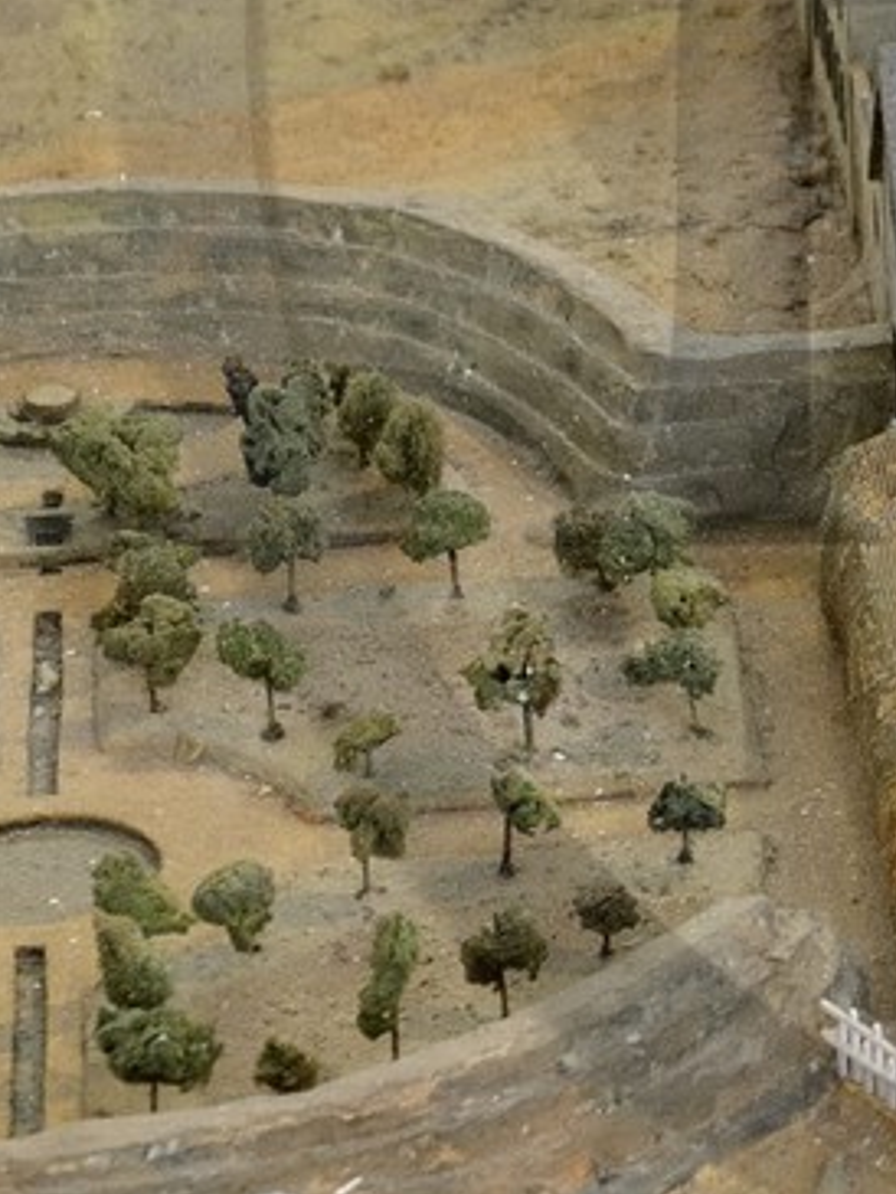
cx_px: 1449
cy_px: 13
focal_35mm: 160
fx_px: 5519
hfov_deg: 9.0
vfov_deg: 12.2
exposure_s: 1/50
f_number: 4
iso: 1600
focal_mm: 38
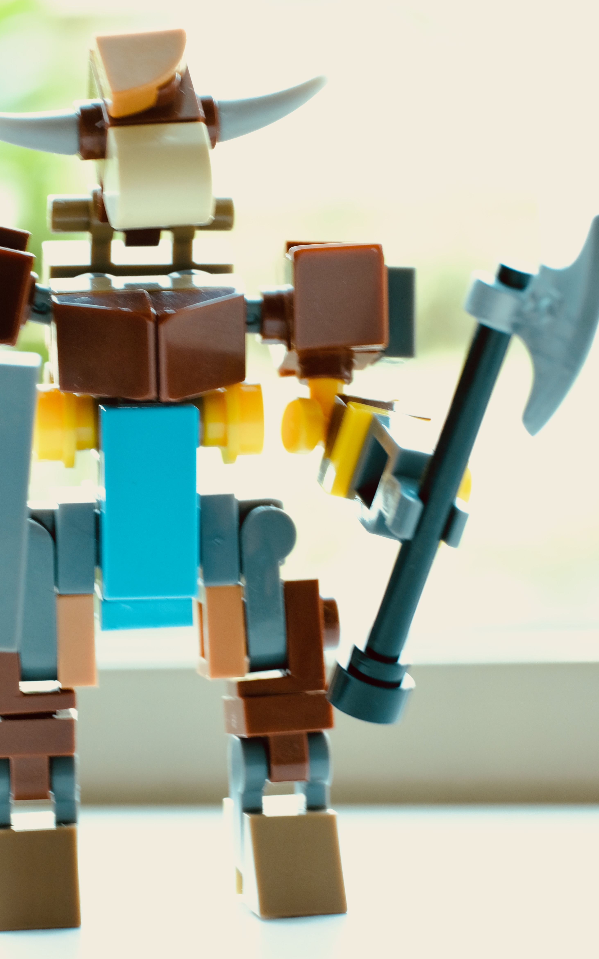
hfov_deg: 13.1
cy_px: 424
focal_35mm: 100
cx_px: 214
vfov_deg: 20.8
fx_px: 2612
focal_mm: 50
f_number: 7.1
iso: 1000
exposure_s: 1/15
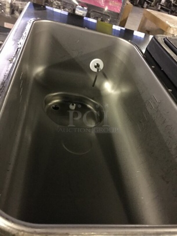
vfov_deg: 61.7
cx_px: 88
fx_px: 198
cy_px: 118
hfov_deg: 48.2
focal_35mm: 29
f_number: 2.2
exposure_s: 1/4
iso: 100
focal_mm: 4.15
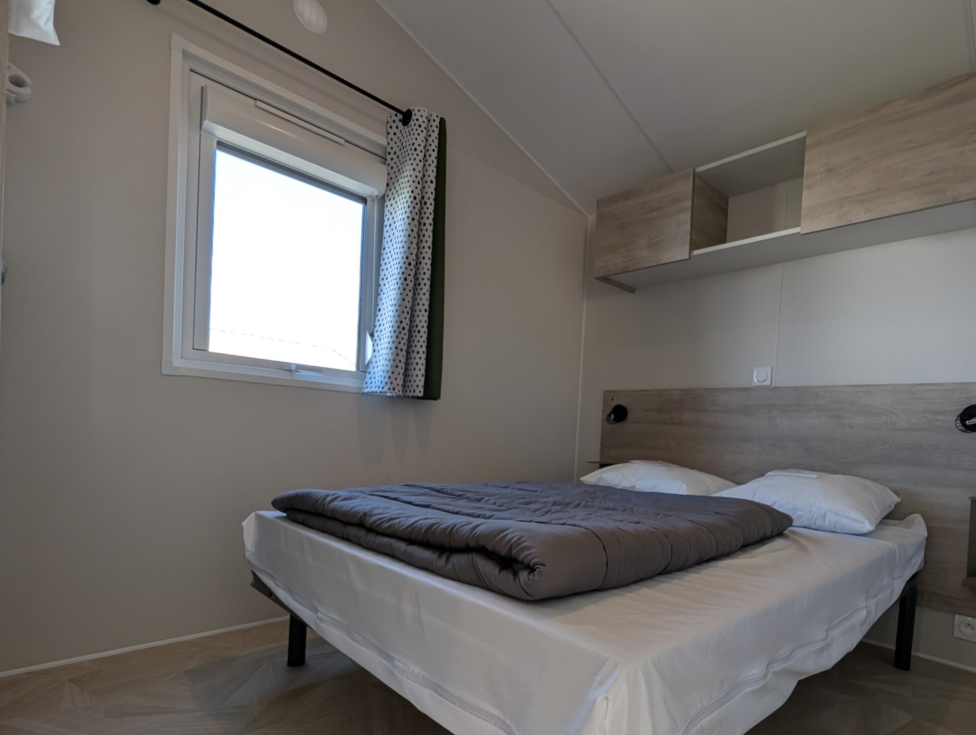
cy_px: 455
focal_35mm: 17
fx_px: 480
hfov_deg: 90.0
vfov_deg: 73.7
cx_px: 578
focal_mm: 1.95
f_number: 2.2
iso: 51
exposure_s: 1/115
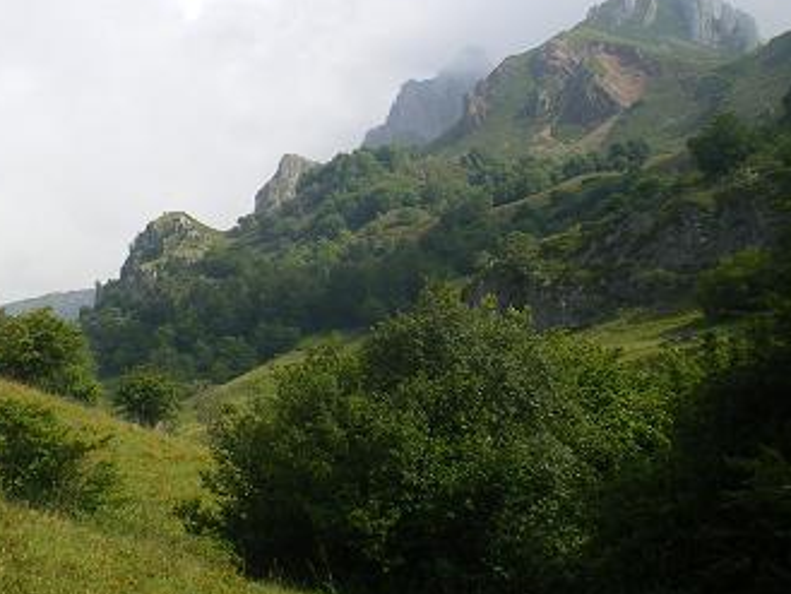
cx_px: 255
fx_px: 1394
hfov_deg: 31.4
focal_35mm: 61
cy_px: 322
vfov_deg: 24.0
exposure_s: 1/320
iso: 64
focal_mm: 6.3
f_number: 4.6
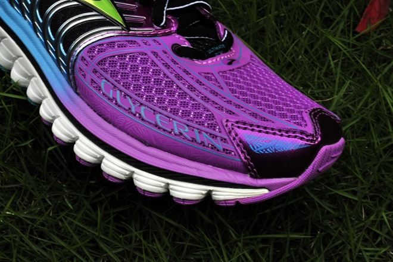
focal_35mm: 55
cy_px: 131
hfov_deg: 36.3
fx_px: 600
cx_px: 196
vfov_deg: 24.6
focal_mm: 55
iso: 640
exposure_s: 1/8
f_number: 22
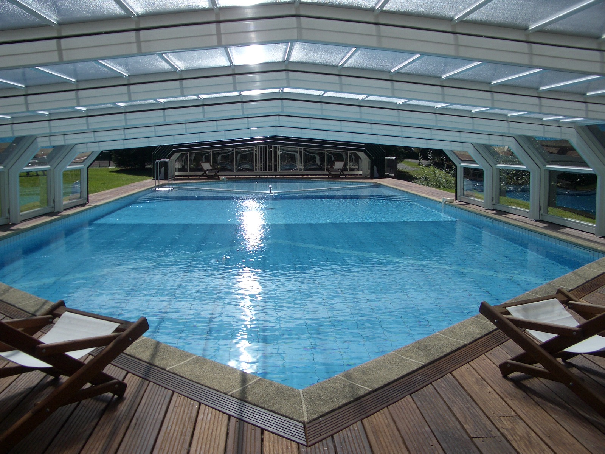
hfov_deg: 52.6
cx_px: 302
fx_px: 612
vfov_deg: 40.7
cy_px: 227
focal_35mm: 35
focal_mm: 5.8
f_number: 4.3
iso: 50
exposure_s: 1/800
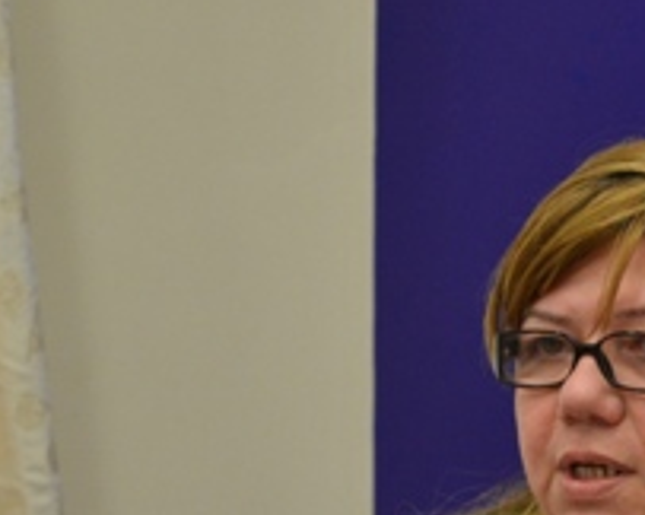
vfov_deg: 7.2
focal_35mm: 213
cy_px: 456
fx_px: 4062
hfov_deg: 9.0
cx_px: 597
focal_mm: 48
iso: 1000
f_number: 5.3
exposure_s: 1/60
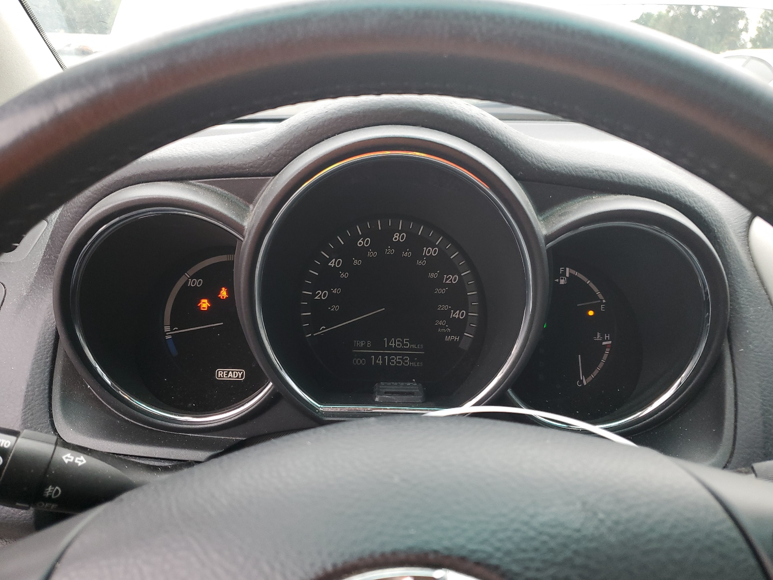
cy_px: 290
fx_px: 581
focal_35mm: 26
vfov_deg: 53.1
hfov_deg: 67.3
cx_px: 386
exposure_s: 1/120
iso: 80
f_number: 1.5
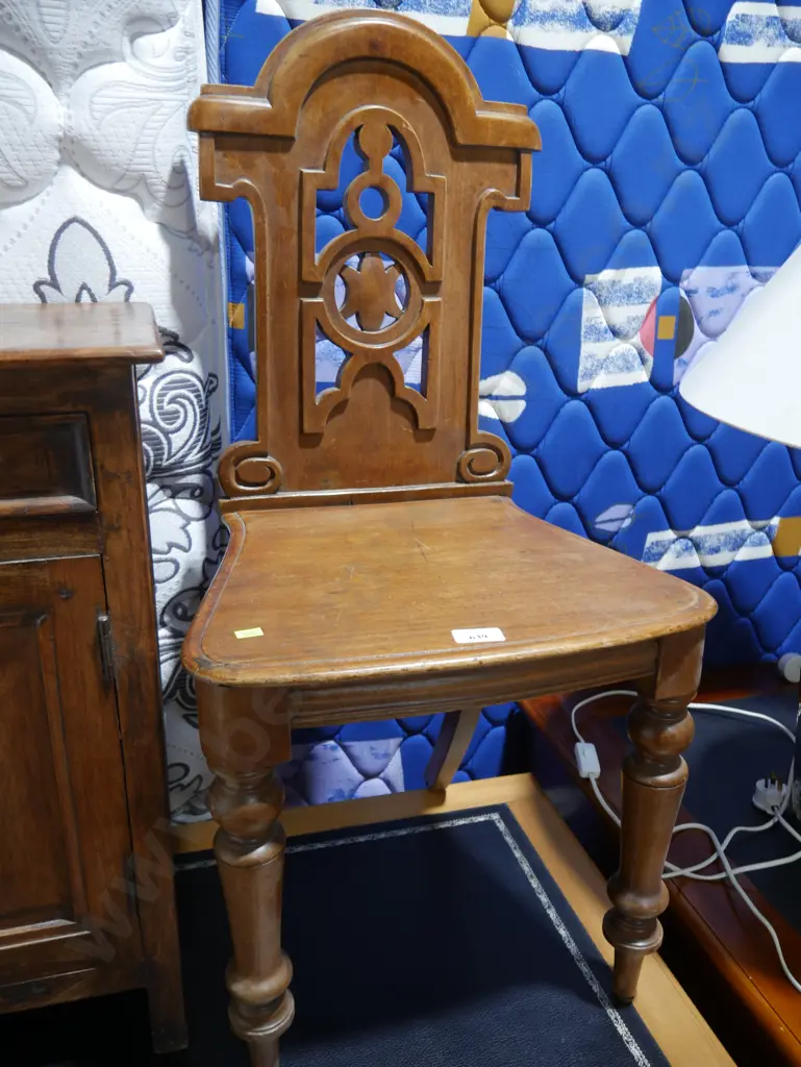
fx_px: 863
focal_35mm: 28
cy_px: 534
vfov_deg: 63.4
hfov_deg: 49.8
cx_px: 400
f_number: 3.5
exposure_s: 1/60
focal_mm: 14
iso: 400
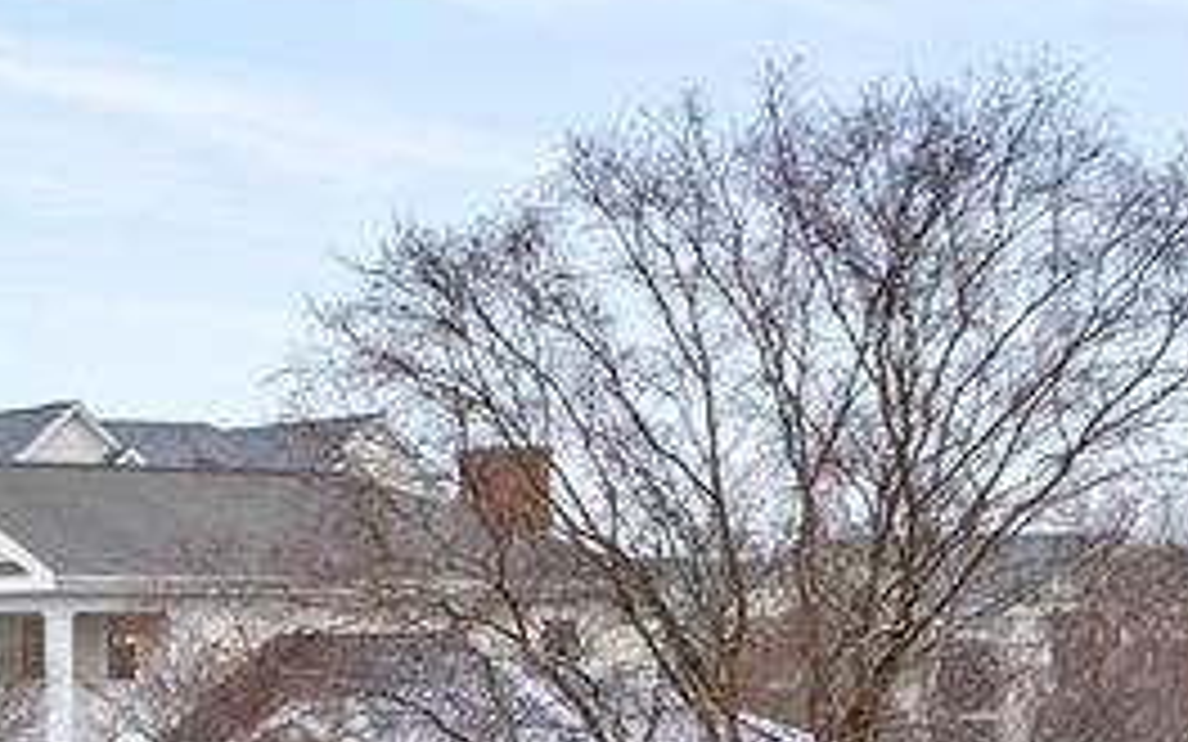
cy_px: 690
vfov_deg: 14.5
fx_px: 2882
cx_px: -688
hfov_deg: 19.6
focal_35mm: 89
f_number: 8
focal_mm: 16
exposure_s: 1/80
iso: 800
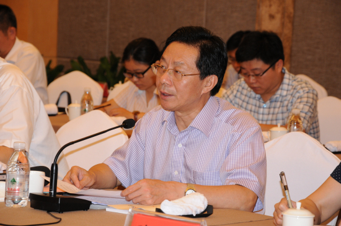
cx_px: 170
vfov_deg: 8.7
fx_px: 1490
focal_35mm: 158
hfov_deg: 13.1
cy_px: 113
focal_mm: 105
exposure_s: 1/60
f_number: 7.1
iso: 640
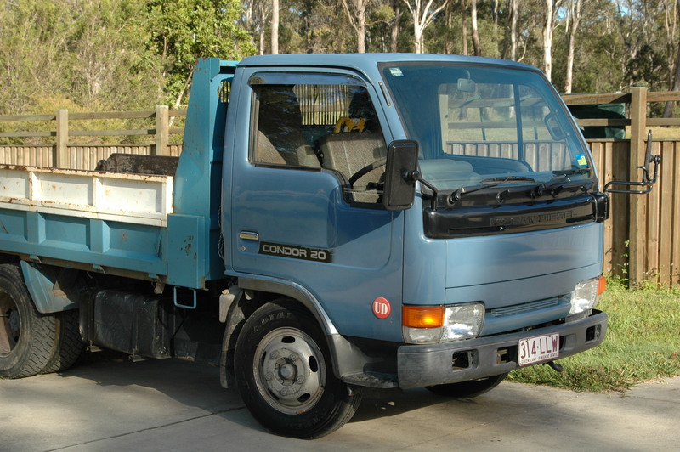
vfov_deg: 20.6
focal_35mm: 66
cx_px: 340
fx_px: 1246
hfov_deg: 30.5
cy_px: 226
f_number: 8
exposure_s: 1/200
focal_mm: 44
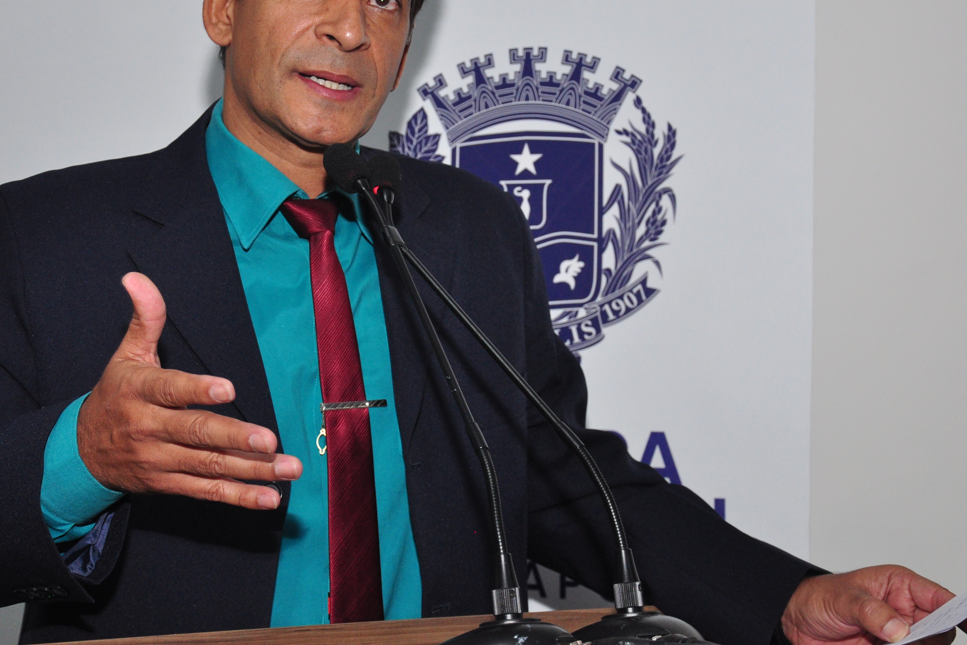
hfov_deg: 24.1
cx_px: 367
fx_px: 2256
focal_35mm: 84
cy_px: 212
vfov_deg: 16.2
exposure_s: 1/125
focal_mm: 40
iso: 640
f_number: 4.5
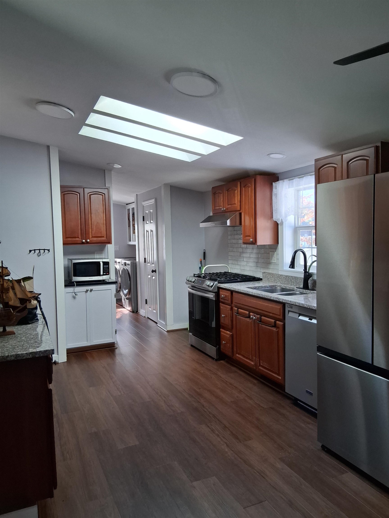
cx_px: 194
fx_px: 390
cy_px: 259
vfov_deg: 67.3
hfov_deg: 53.1
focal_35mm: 26
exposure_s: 1/100
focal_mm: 3.98
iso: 200
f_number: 1.8
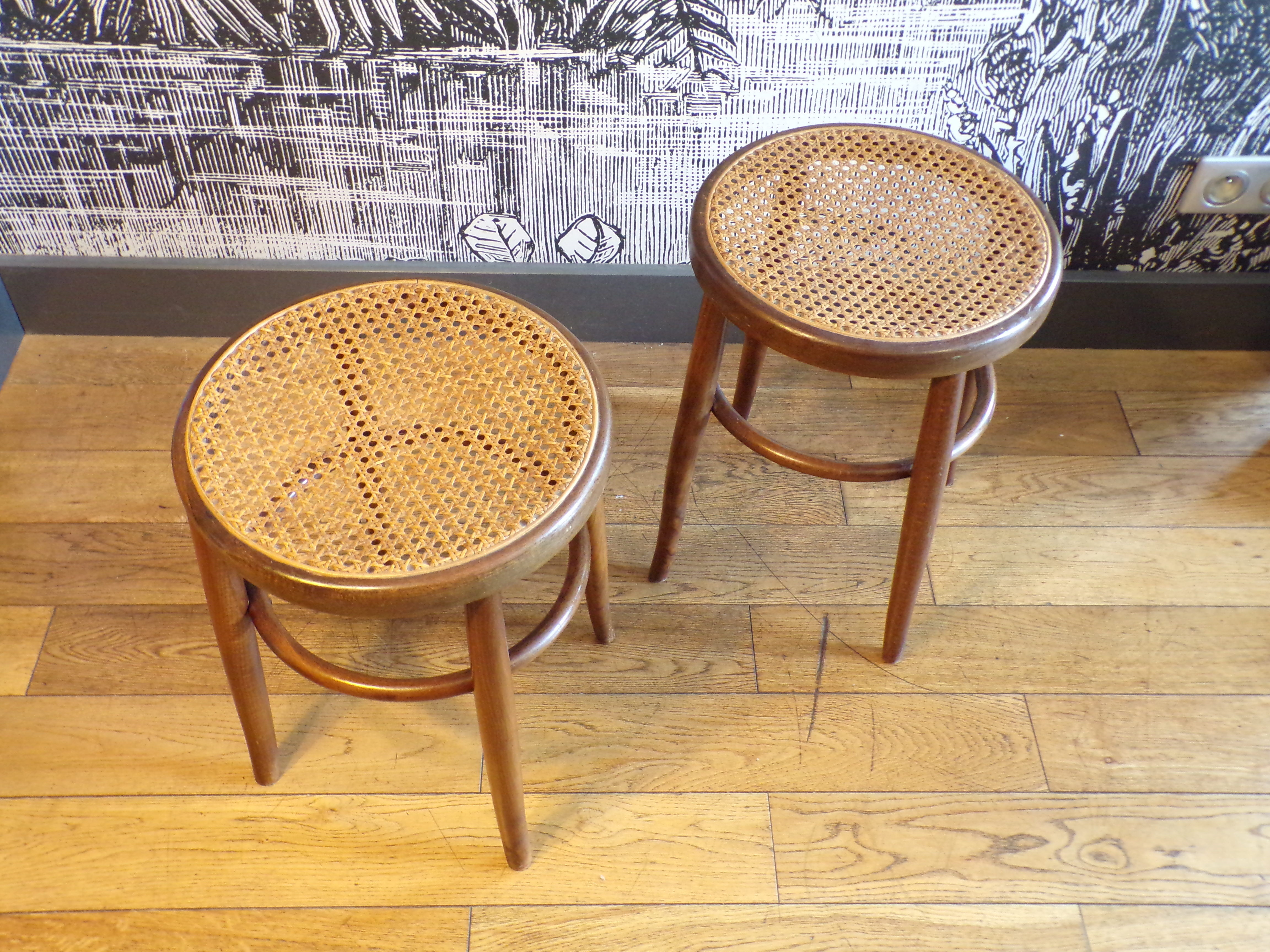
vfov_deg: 44.2
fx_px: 1174
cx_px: 635
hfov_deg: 56.8
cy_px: 476
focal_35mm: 32
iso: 400
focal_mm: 5.8
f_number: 3.2
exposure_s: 1/14
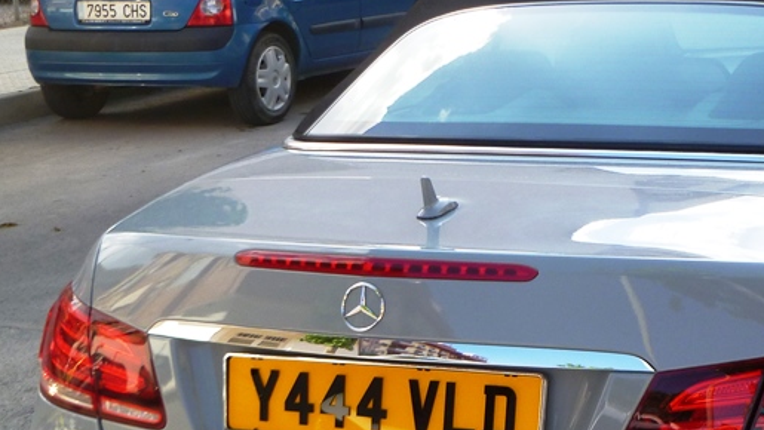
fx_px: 1581
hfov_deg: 26.6
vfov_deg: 15.5
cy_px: 295
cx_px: 616
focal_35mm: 78
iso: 80
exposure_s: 1/250
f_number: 3.6
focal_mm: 6.5
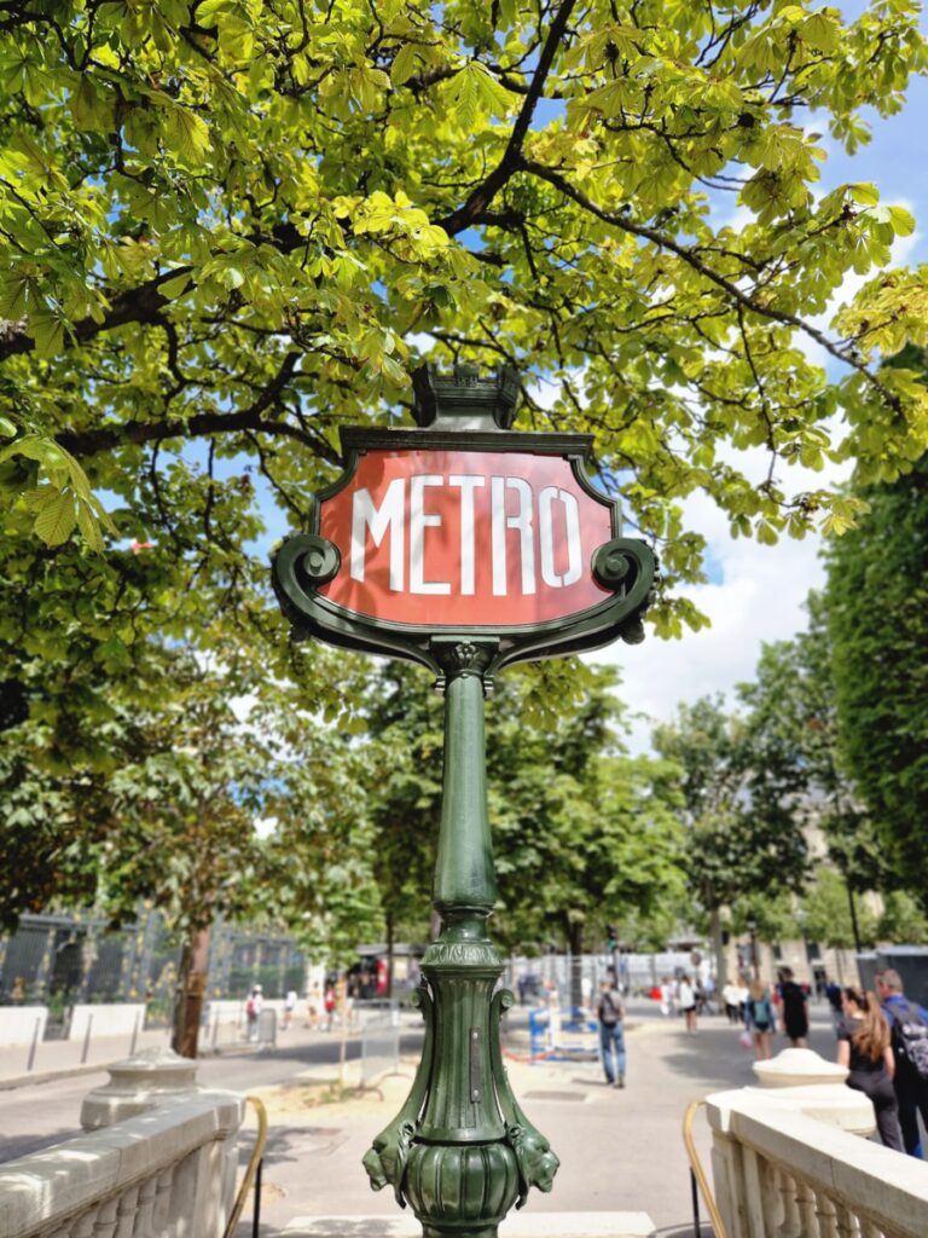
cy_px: 619
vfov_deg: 73.9
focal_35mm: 23
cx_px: 464
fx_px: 822
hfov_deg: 58.9
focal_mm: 5.4
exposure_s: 1/1136
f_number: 1.8
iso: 50
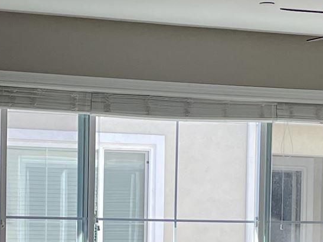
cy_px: 306
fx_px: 1362
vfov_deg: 10.0
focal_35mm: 146
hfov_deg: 13.5
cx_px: 123
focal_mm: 4.2
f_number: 1.6
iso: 32
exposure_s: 1/128
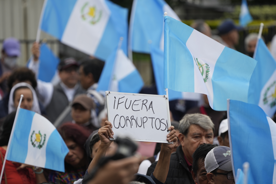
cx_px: 138
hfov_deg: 6.9
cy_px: 92
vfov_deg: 4.6
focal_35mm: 297
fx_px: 2277
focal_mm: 297
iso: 320
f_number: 5.6
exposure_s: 1/200
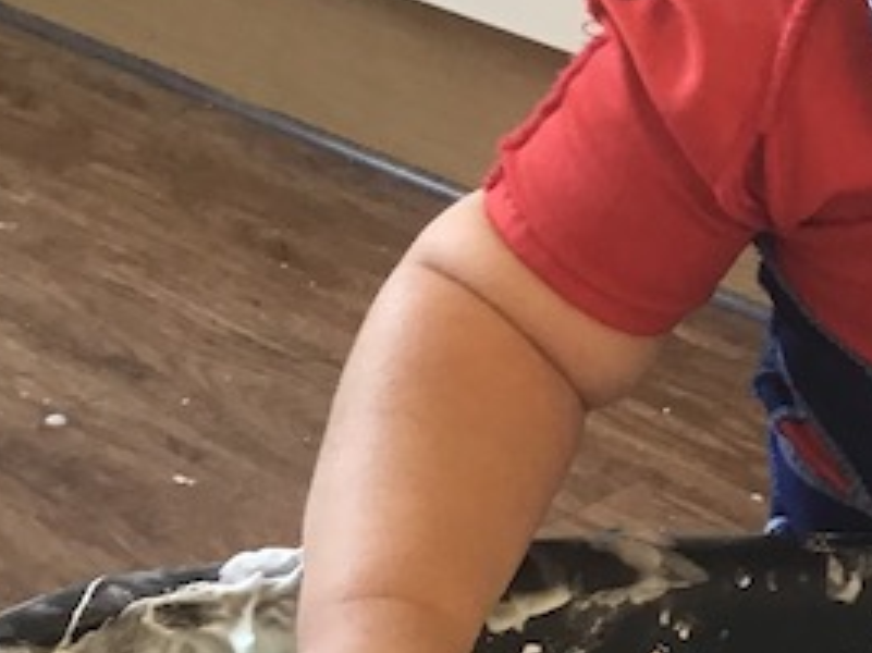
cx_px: 1019
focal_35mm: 116
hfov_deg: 16.4
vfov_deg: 12.8
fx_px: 2921
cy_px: 333
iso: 64
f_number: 2.4
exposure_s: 1/33
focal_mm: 3.3
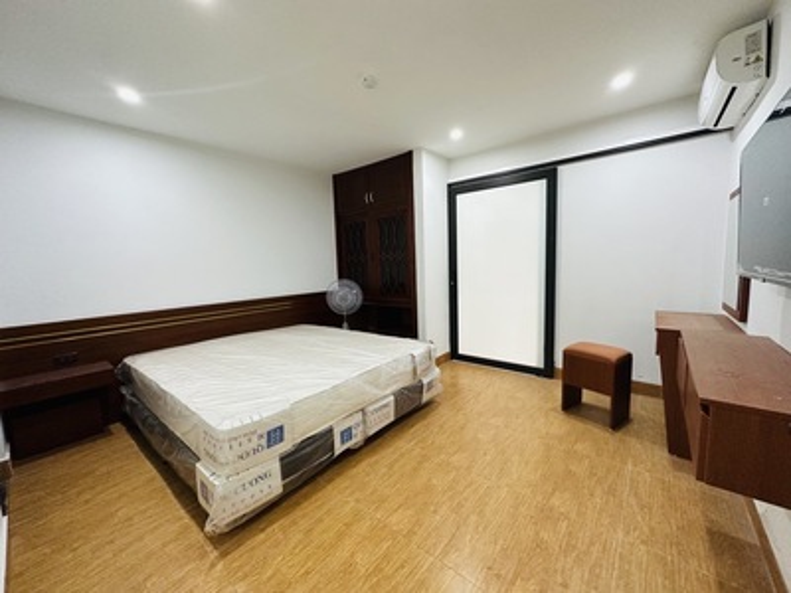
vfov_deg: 85.7
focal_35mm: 14
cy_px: 296
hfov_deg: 102.1
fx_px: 320
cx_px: 396
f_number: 2.2
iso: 320
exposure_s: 1/100
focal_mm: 2.22
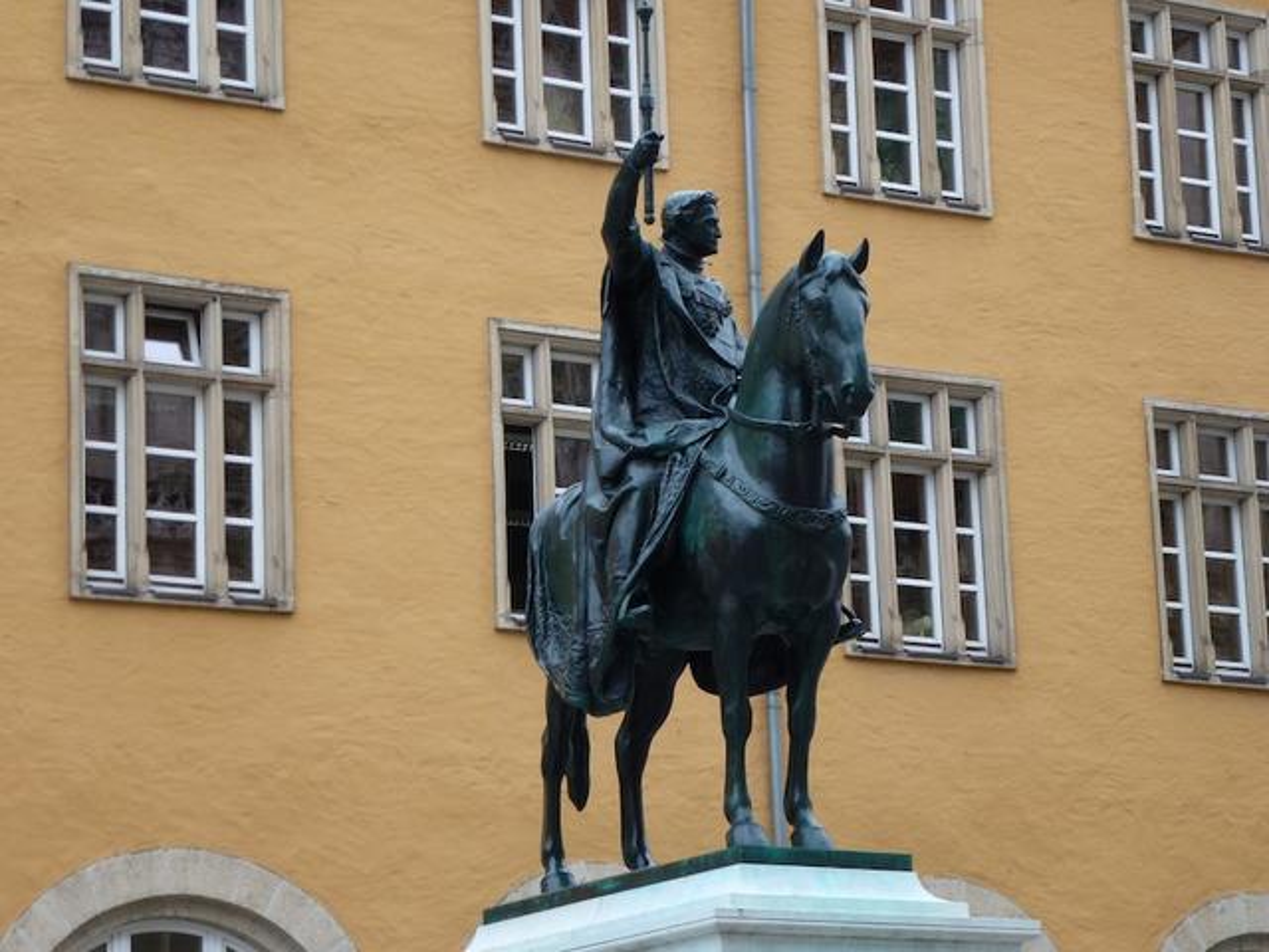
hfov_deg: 18.9
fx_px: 3813
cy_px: 476
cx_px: 634
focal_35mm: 104
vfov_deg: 14.2
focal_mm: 17.3
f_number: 5
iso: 100
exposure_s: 1/125
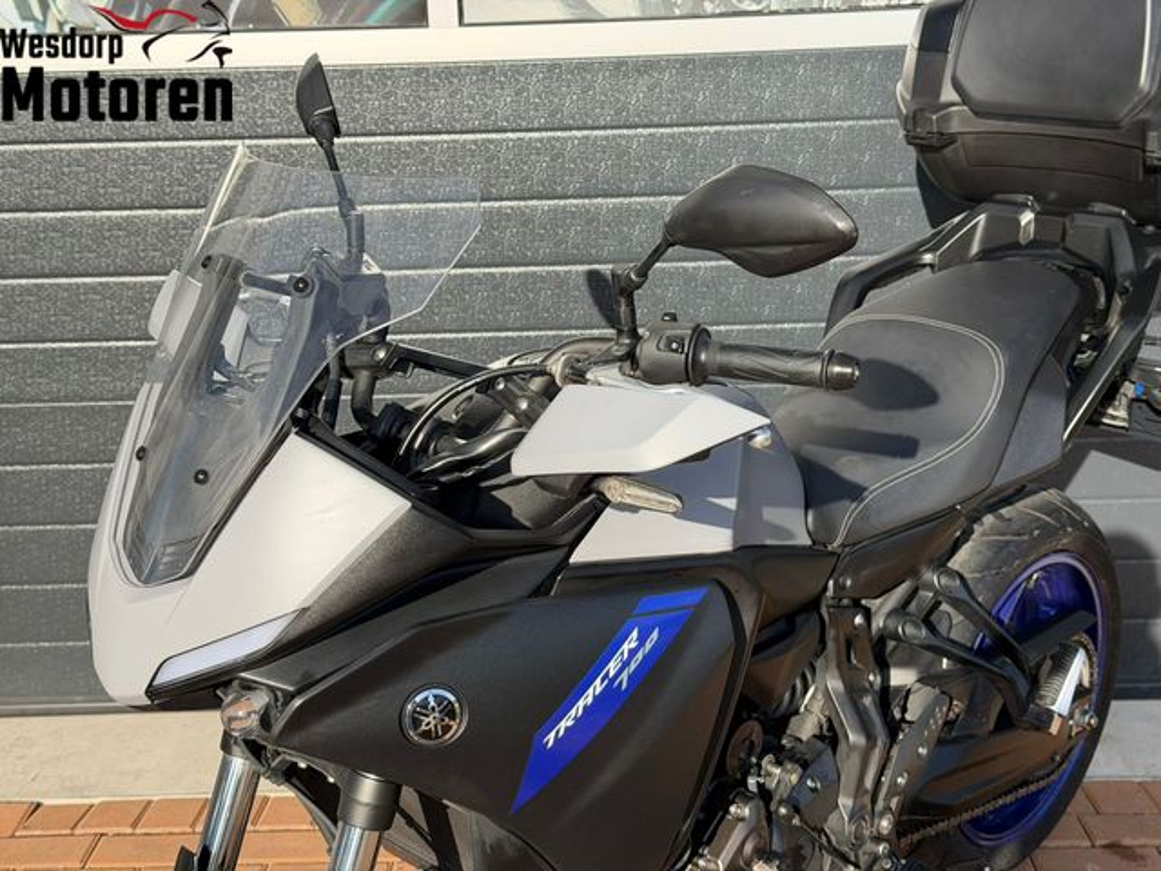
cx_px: 580
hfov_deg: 39.7
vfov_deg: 30.3
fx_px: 1610
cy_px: 436
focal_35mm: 48
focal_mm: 6.76
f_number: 1.78
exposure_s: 1/2976
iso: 80
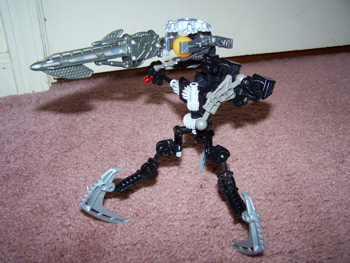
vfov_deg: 37.7
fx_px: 384
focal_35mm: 38
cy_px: 132
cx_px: 175
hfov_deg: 49.0
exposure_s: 1/60
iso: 140
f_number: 2.8
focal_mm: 6.3
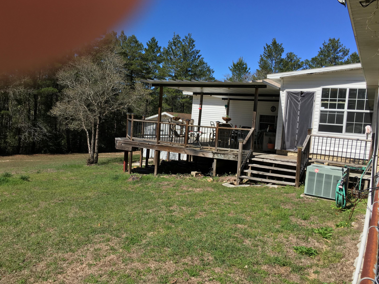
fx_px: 328
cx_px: 187
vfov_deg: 46.8
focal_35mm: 30
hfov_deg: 60.0
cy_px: 137
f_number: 2.2
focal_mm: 4.15
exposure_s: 1/1538
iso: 25
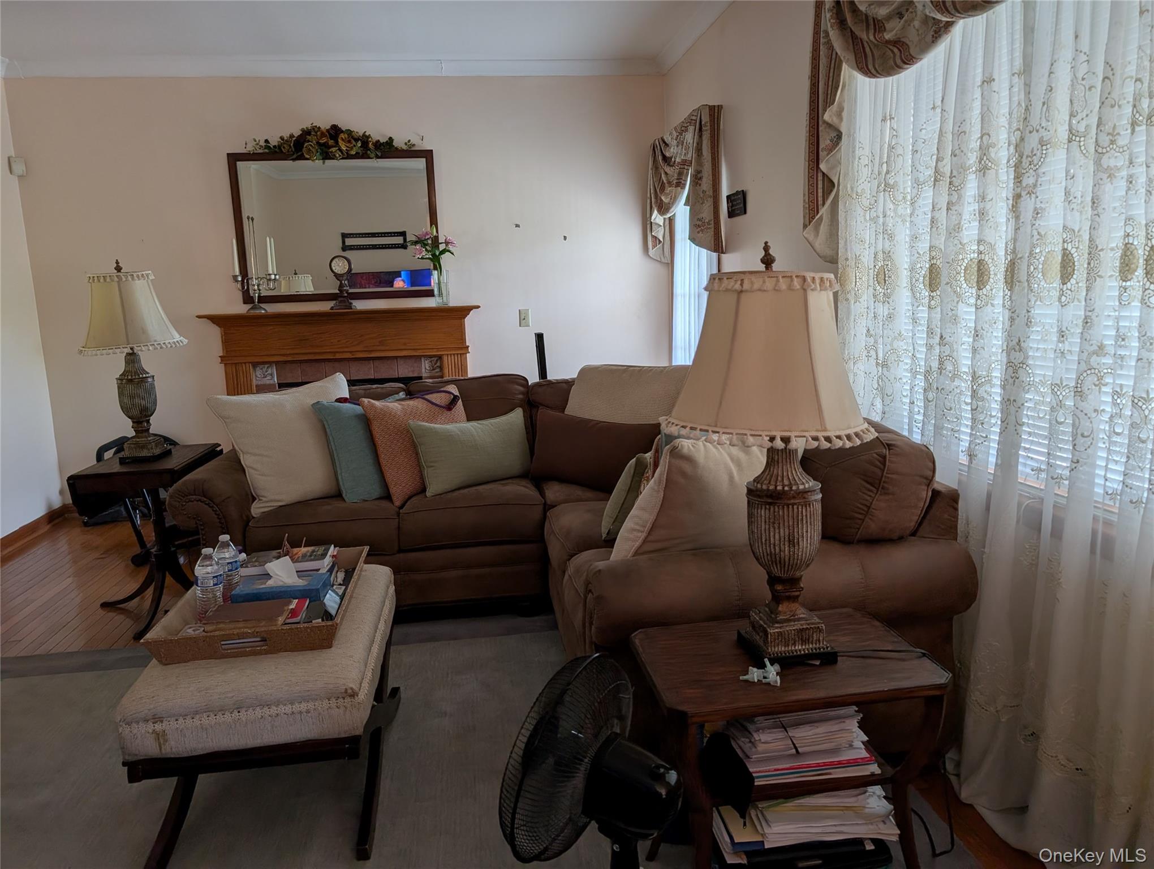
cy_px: 434
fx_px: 801
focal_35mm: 24
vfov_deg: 56.9
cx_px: 577
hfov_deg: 71.5
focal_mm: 6.9
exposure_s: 1/79.8
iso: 22
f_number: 1.68
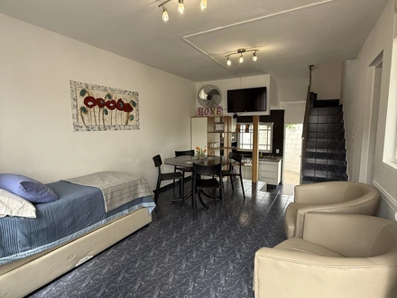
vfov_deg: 85.7
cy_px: 149
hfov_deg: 102.1
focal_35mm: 14
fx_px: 161
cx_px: 198
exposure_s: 1/100
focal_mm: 2.22
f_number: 2.2
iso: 64
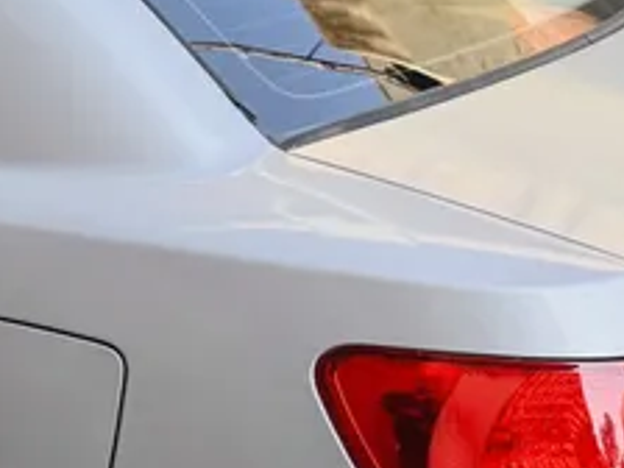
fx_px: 1857
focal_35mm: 103
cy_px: 345
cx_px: -287
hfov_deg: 17.3
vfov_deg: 14.3
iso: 80
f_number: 1.78
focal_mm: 6.76
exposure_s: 1/756
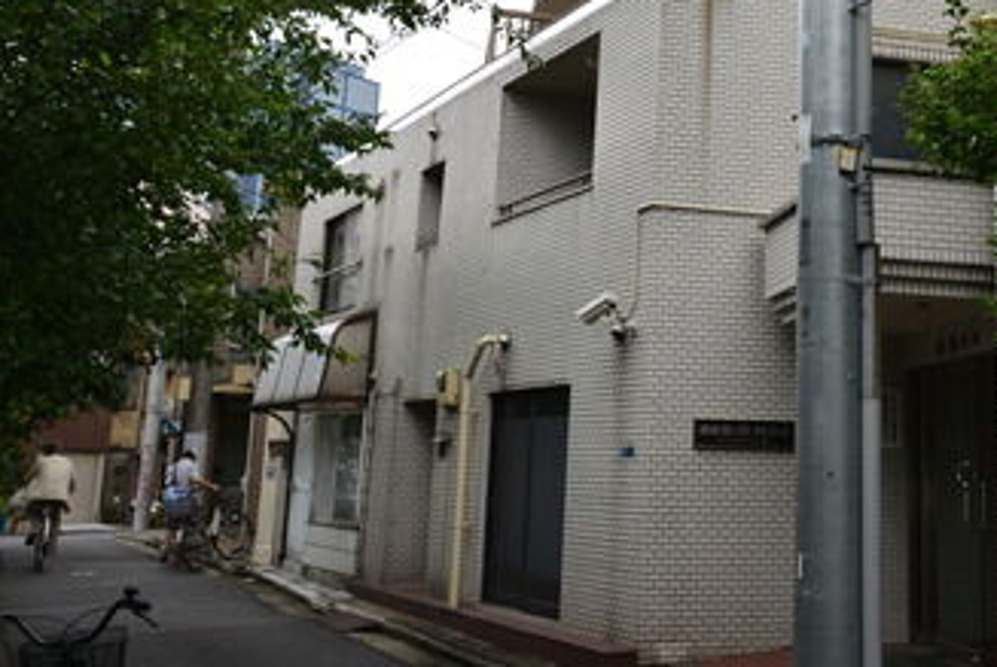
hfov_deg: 42.6
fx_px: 1220
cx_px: 787
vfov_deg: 30.3
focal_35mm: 44
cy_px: 206
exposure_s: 1/80
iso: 200
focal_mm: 24
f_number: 10
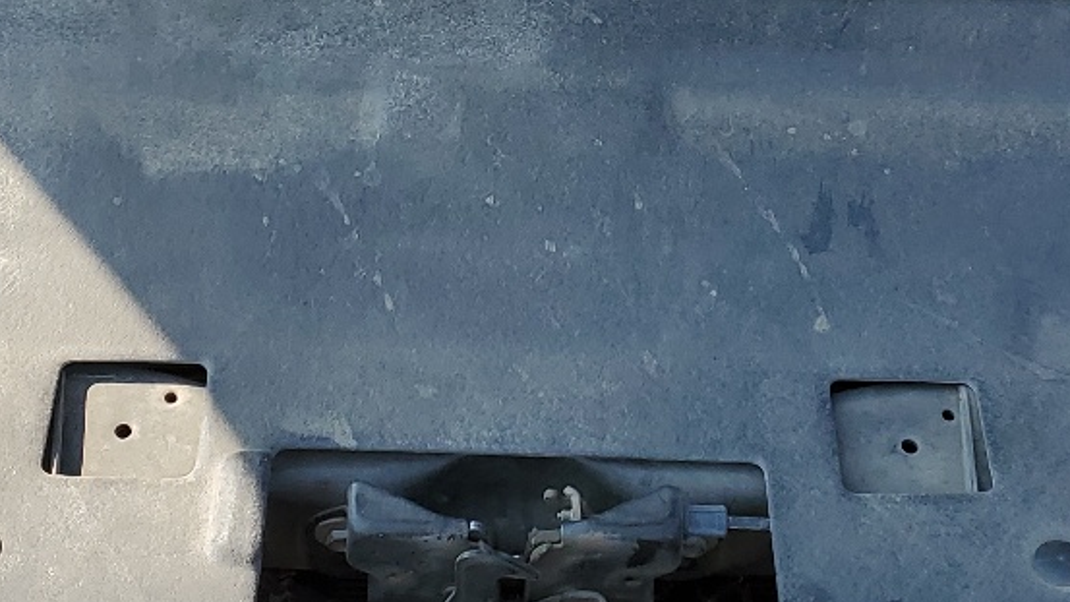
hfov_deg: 25.9
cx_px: 478
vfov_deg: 14.5
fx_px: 2326
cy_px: 12
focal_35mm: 82
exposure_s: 1/1000
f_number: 1.5
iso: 50
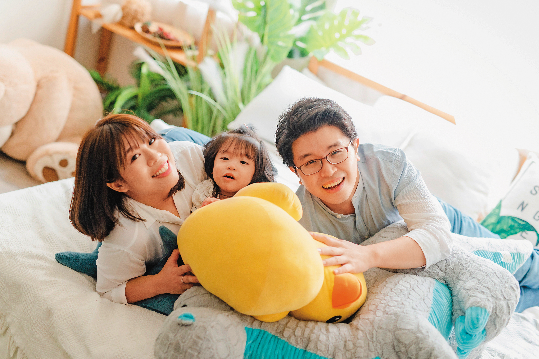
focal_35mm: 50
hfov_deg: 39.6
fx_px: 748
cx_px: 270
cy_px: 180
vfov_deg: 27.0
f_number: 2
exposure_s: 1/200
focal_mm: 50
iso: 1250
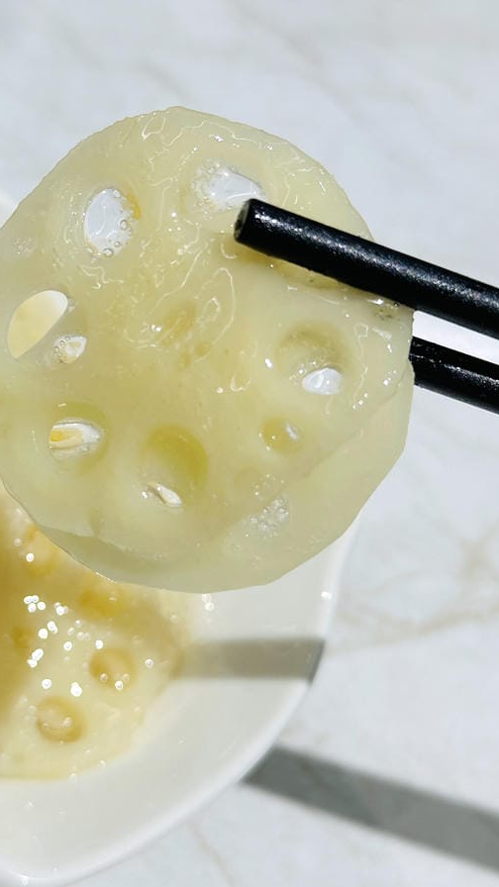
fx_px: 1647
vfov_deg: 30.2
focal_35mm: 70
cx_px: 75
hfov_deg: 17.0
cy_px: 444
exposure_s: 1/140
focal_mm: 6.86
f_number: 1.78
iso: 50
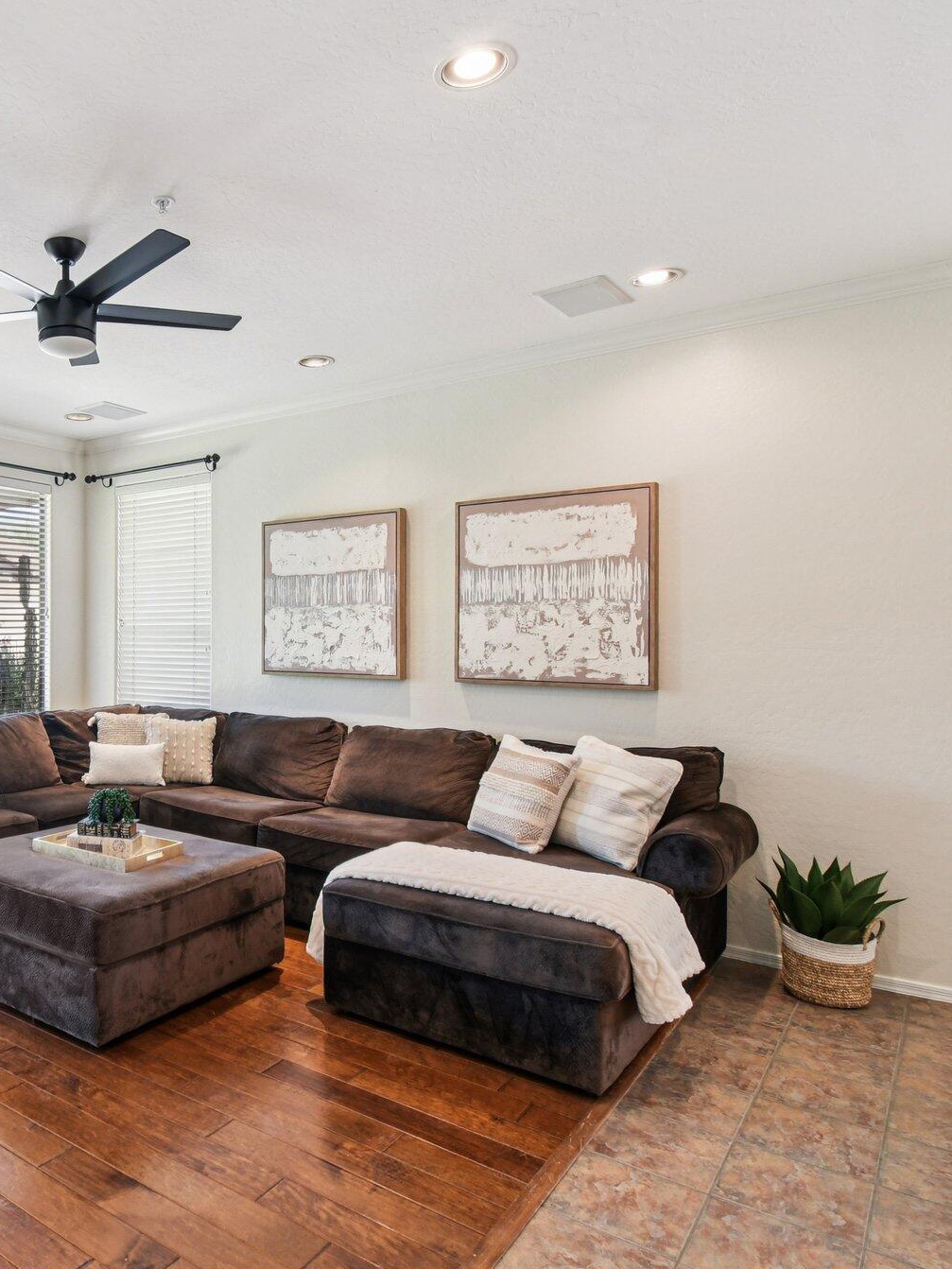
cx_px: 185
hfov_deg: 56.5
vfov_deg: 76.4
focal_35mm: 22
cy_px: 637
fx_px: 806
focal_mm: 10
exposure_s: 1/15
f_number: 8
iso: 400
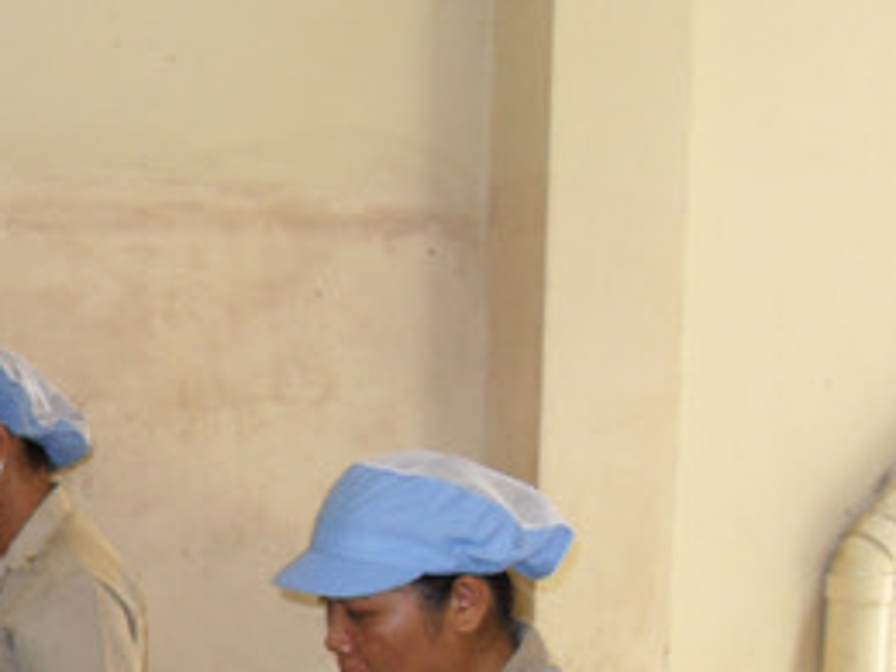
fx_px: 2226
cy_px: 779
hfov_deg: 21.4
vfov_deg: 16.5
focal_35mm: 86
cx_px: -128
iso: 200
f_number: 2.8
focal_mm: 6
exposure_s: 1/45
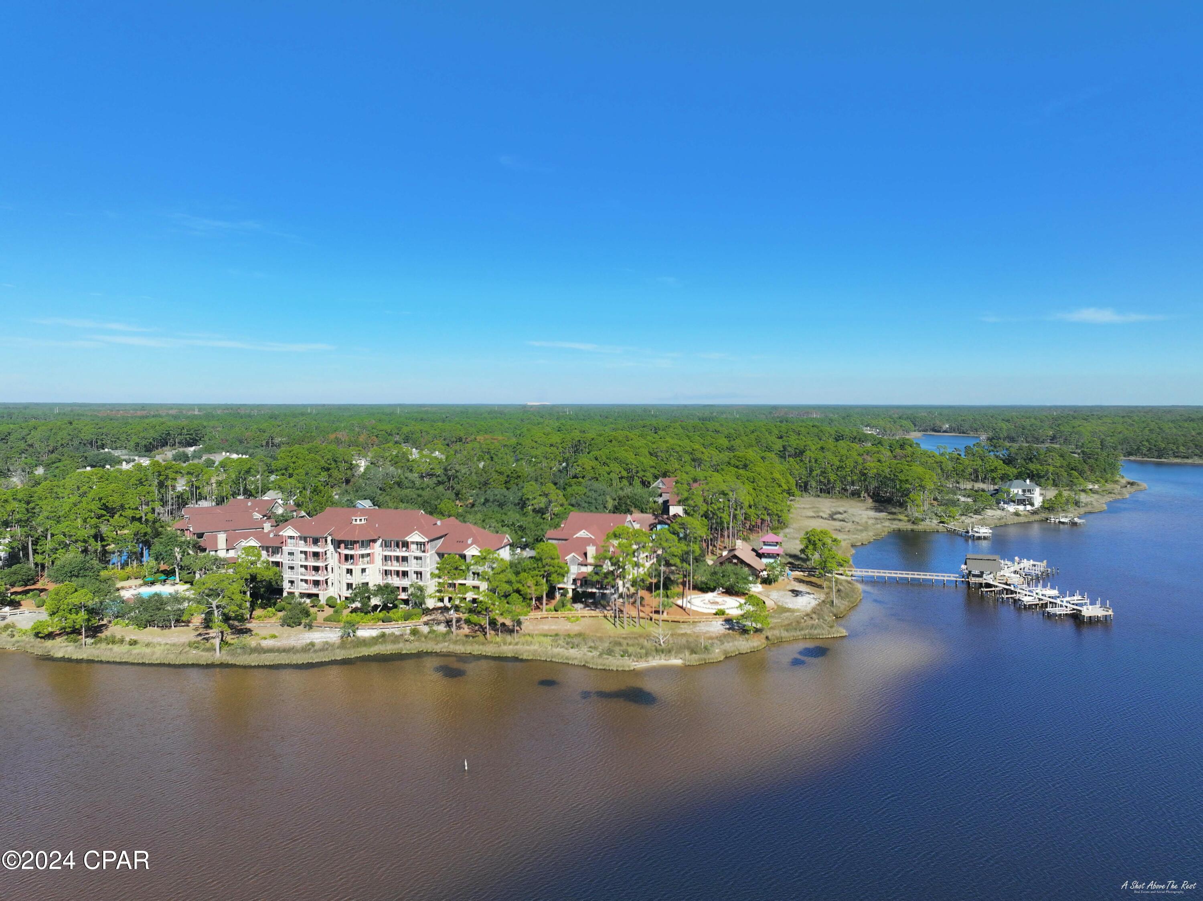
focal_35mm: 24
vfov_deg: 56.8
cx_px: 602
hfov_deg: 71.6
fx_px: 834
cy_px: 450
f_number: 2.8
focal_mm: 12.29
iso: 140
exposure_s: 1/1600
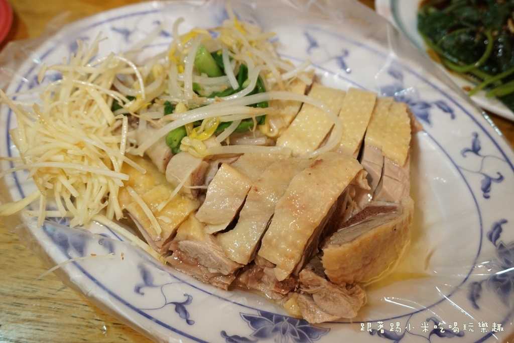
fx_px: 535
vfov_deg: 35.5
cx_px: 257
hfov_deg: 51.3
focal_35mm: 38
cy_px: 172
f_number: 4.5
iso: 500
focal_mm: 25
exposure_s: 1/60
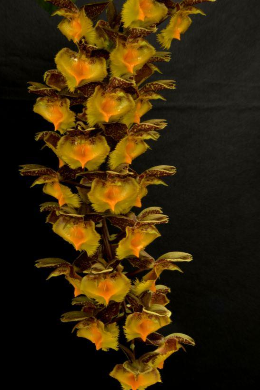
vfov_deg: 30.9
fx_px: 704
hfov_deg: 20.9
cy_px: 180
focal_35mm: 65
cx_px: 120
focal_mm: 52
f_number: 22
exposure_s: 1.6
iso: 125
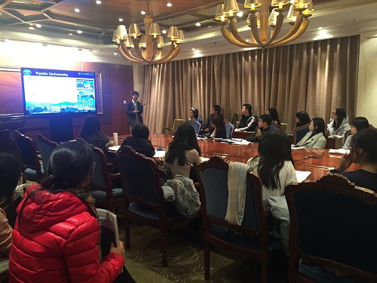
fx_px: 316
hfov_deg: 61.7
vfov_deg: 48.2
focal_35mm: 29
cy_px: 142
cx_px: 188
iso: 250
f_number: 2.2
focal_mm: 4.15
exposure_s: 1/24
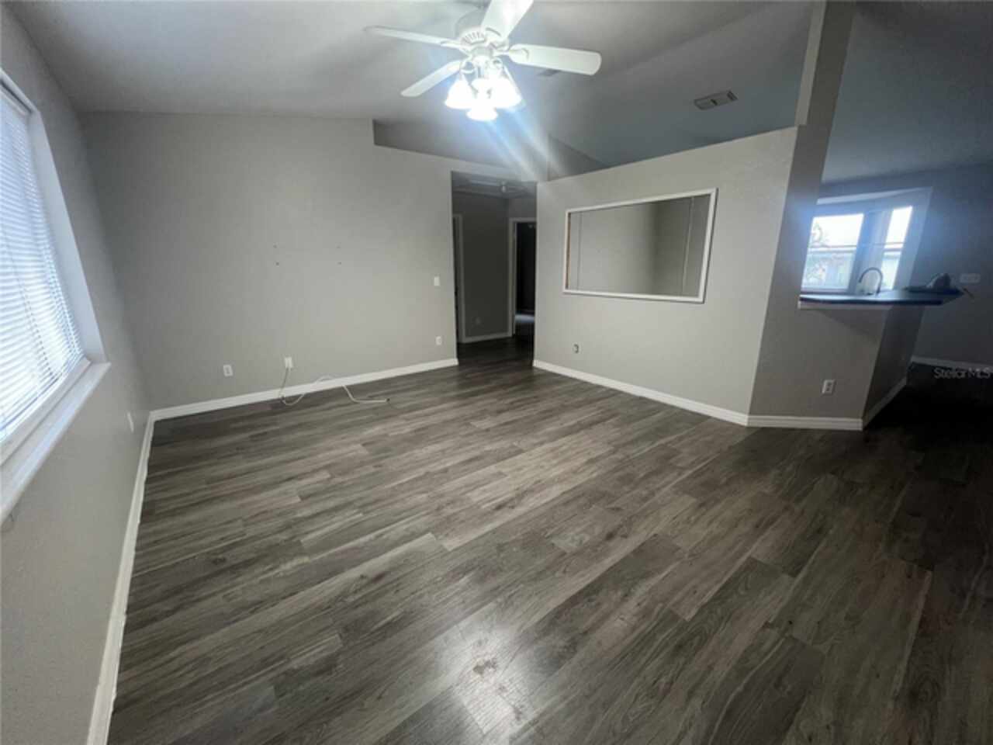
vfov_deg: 89.9
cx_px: 496
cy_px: 372
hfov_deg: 106.2
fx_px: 373
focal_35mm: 13
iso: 400
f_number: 1.8
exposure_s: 1/60
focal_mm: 1.57
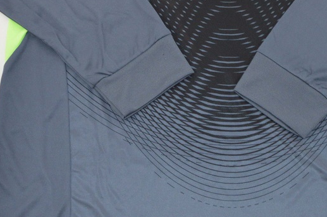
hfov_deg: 21.2
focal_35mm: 96
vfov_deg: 14.1
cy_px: 16
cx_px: 218
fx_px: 871
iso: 400
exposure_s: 1/200
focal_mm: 22
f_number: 6.3
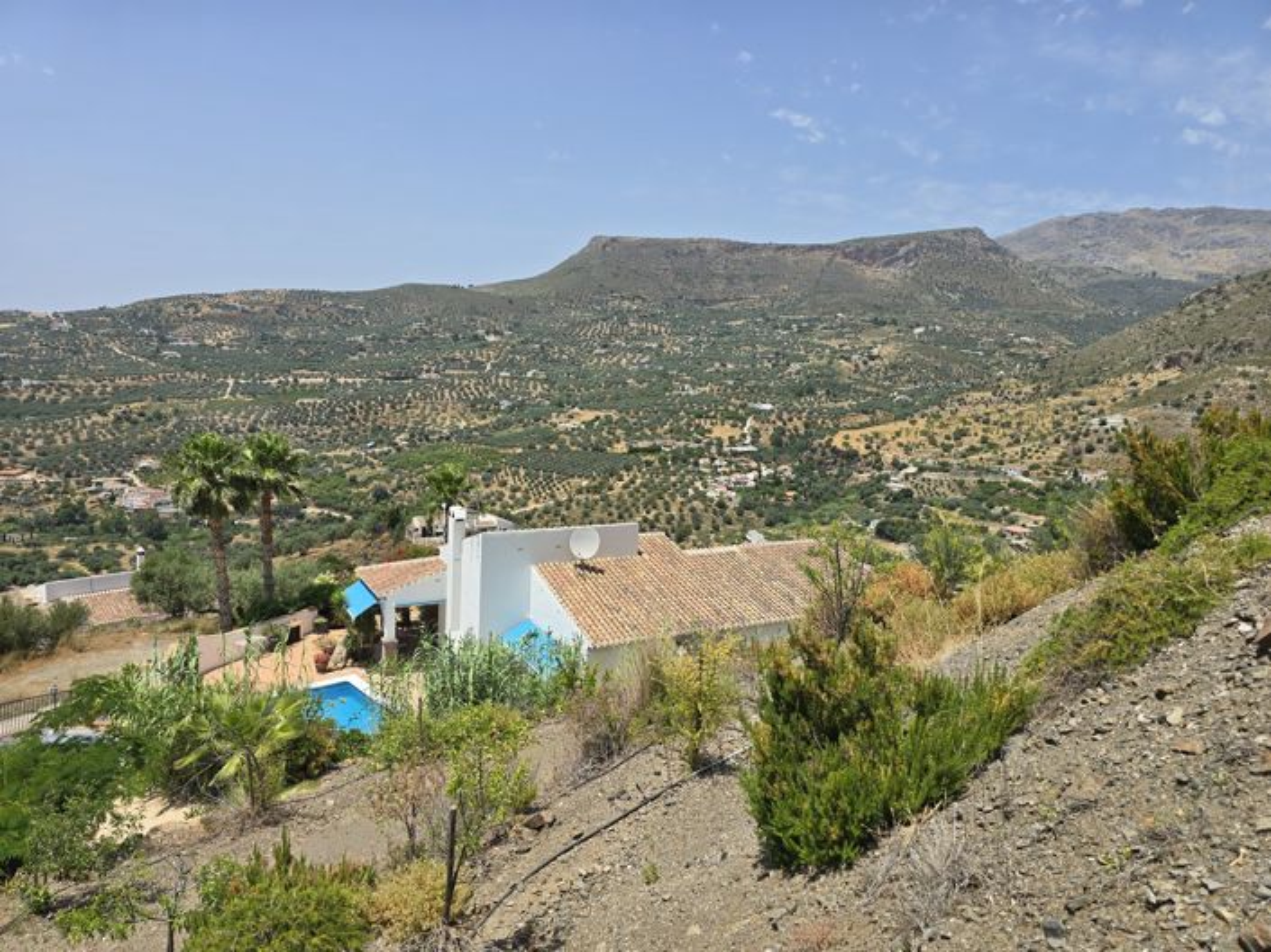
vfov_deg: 58.8
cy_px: 476
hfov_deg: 74.0
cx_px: 636
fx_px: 844
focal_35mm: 23
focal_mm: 6.3
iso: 12
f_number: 1.7
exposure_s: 1/984
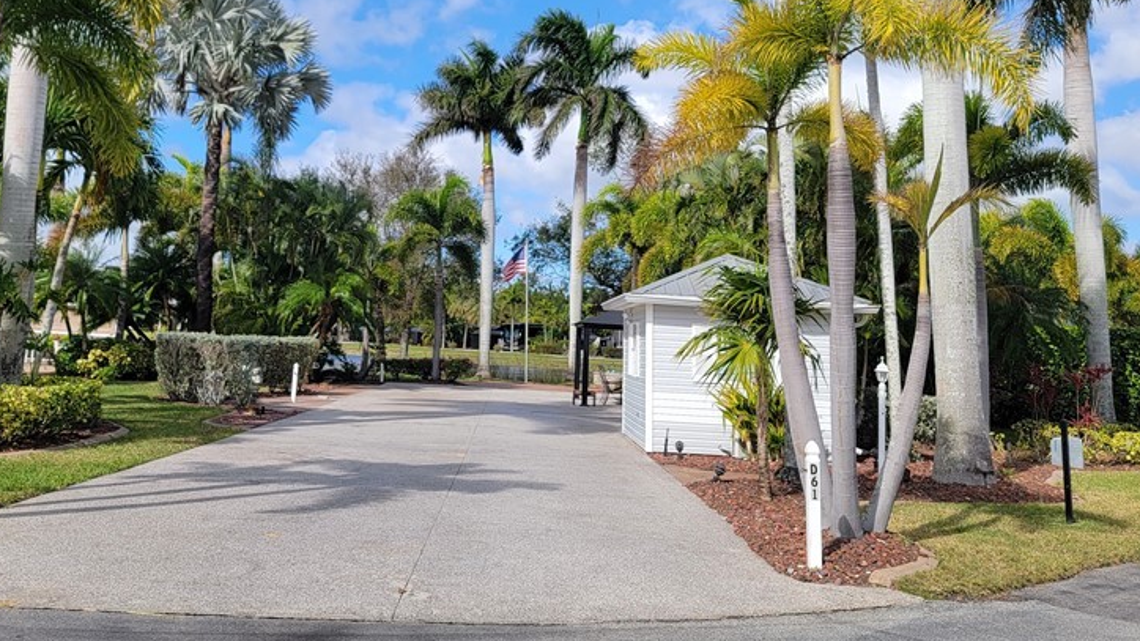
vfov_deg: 31.3
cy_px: 146
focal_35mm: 37
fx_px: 1118
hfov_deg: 53.7
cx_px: 460
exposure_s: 1/883
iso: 16
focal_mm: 6.7
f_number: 1.8
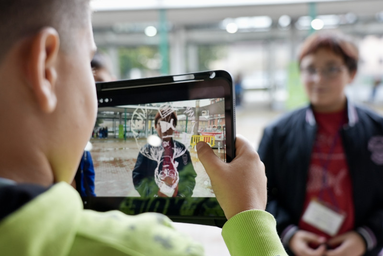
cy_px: 128
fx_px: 490
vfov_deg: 29.3
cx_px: 192
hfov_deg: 42.7
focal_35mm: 46
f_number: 4
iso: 1600
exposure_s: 1/160
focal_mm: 46
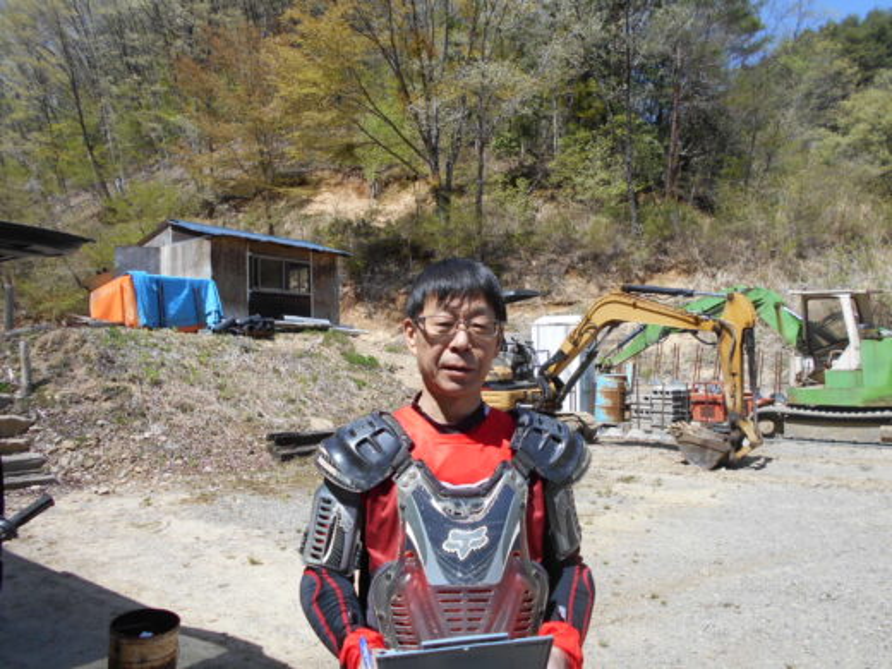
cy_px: 334
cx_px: 446
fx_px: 670
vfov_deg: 53.1
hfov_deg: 67.3
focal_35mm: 26
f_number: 3.2
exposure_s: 1/640
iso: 80
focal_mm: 4.6
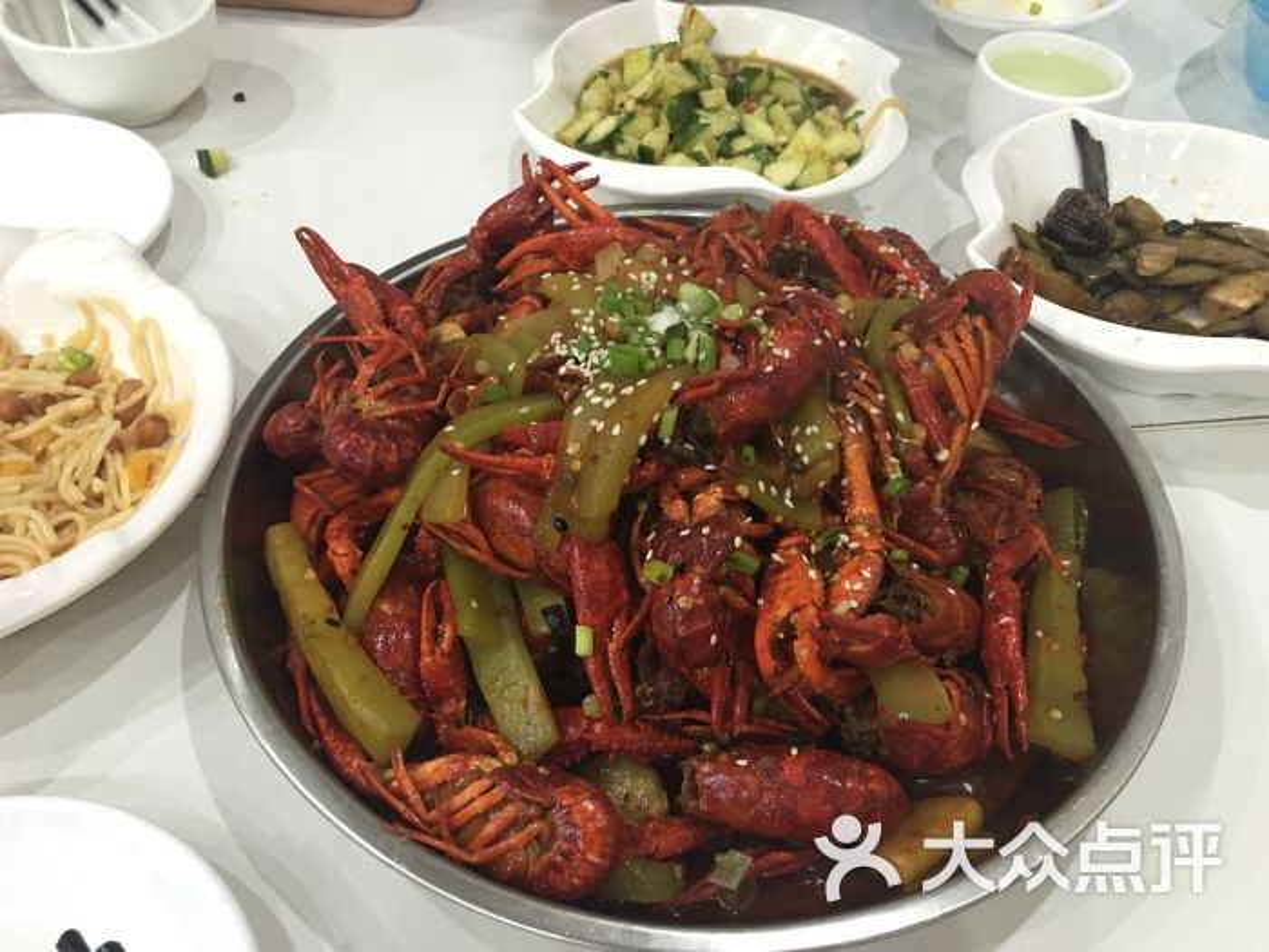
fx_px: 1063
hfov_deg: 61.7
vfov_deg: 48.2
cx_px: 634
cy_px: 476
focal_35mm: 29
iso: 125
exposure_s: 1/17
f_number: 2.2
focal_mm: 4.15
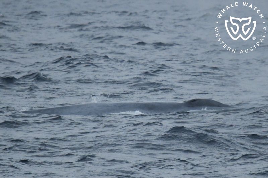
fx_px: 4465
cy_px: 89
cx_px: 134
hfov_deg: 3.4
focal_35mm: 600
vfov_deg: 2.3
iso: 3600
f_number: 6.3
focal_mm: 600
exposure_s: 1/8000
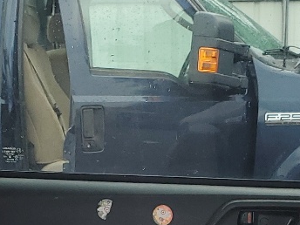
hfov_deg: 16.3
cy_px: 467
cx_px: 150
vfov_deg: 11.0
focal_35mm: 121
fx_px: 1049
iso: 50
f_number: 1.5
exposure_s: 1/208
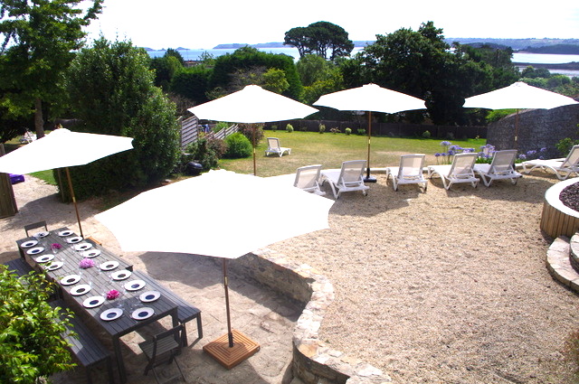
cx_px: 290
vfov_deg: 47.8
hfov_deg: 67.4
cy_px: 192
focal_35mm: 27
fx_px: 434
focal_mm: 18
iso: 200
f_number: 11
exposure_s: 1/320
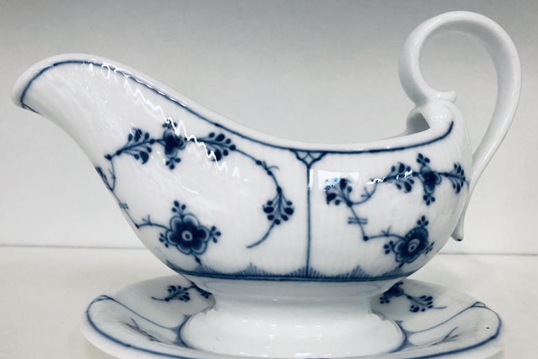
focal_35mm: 30
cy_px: 203
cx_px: 271
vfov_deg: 43.5
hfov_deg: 61.9
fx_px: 448
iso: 40
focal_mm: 3.99
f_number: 1.8
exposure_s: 1/17
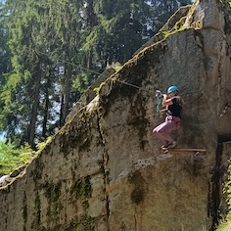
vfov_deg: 33.3
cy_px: 138
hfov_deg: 33.2
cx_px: 86
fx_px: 385
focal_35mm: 51
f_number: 1.7
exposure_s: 1/195
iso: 50
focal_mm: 5.31
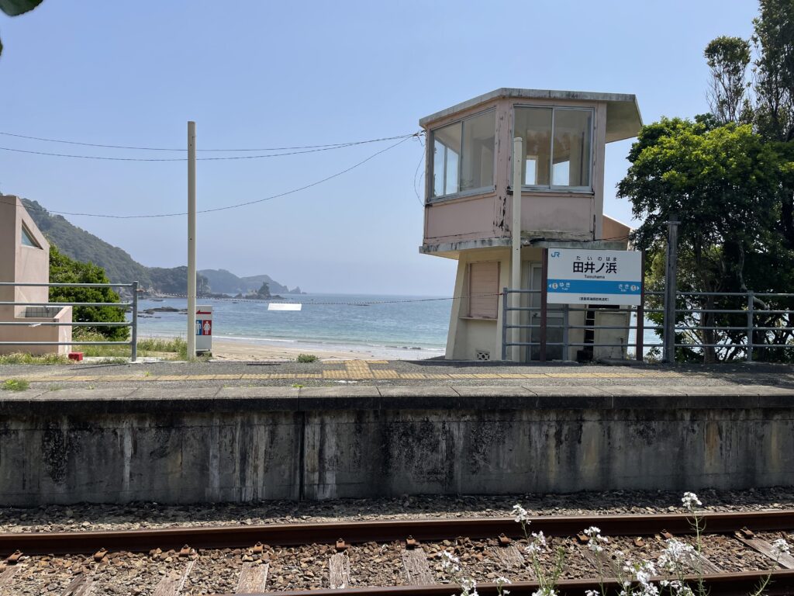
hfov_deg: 67.3
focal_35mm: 26
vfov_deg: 53.1
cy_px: 298
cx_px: 397
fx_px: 596
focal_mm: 4.2
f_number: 1.6
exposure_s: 1/5814
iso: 32
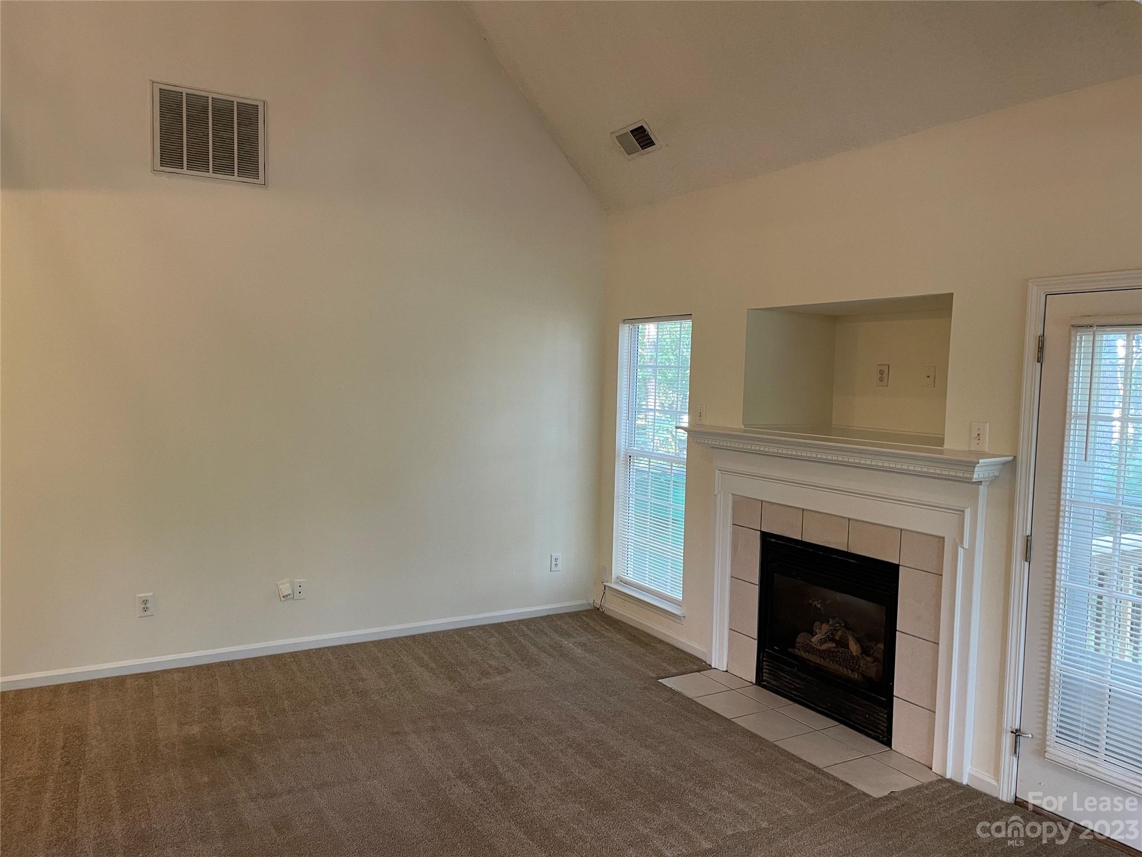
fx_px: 858
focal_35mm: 26
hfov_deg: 67.3
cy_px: 428
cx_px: 571
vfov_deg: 53.1
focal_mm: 4.2
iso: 160
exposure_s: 1/60
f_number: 1.6
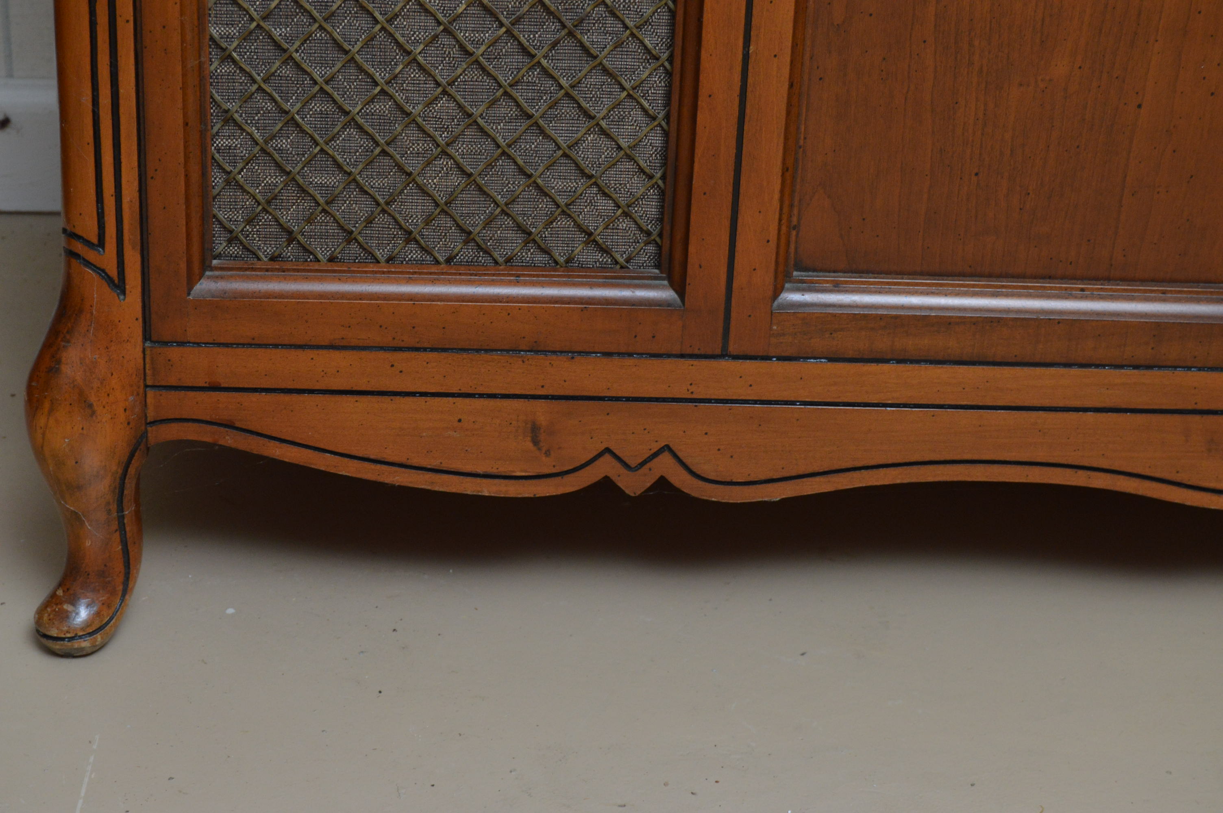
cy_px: 406
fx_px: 2800
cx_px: 612
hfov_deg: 24.6
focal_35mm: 82
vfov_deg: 16.5
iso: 800
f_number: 8
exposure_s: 1/80
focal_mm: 55
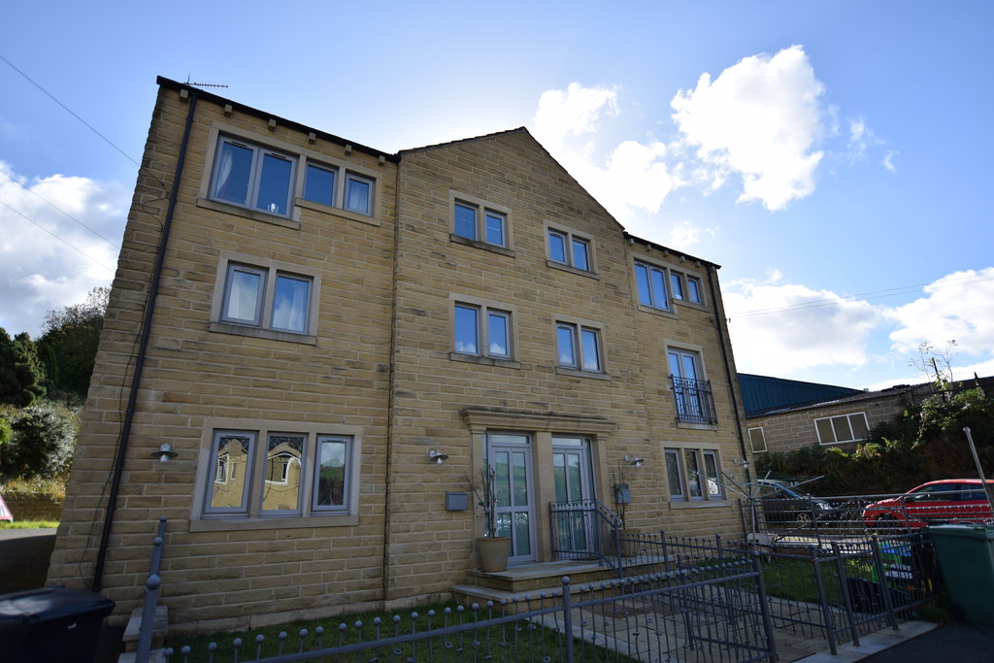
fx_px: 497
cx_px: 497
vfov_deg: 67.4
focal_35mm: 18
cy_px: 332
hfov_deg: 90.0
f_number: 4
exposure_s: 1/800
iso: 100
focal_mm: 12
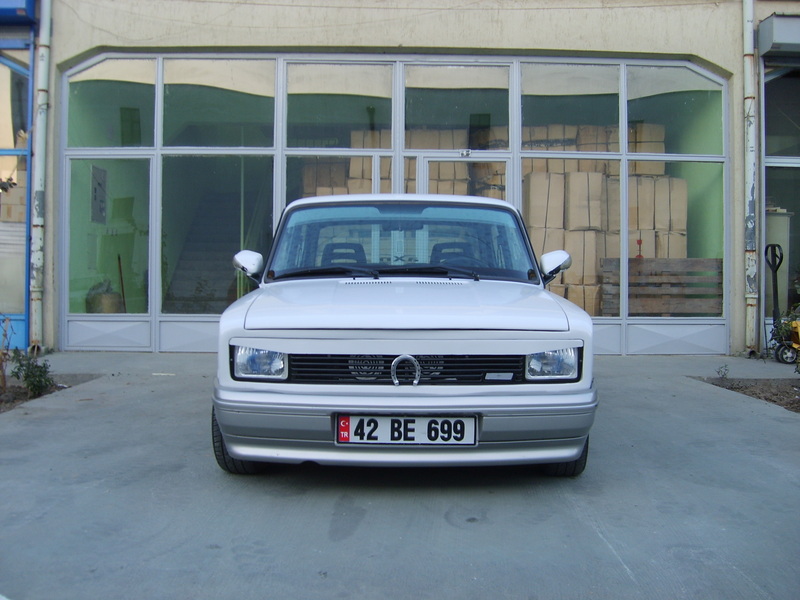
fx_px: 809
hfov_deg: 52.6
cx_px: 400
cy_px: 300
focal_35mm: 35
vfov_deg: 40.7
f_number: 2.8
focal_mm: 5.8
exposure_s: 1/60
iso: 50
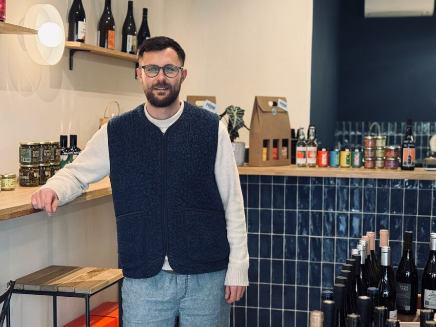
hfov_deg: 34.9
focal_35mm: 55
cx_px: 246
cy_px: 174
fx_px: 693
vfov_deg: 26.5
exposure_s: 1/50
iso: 160
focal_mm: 6.76
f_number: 1.78
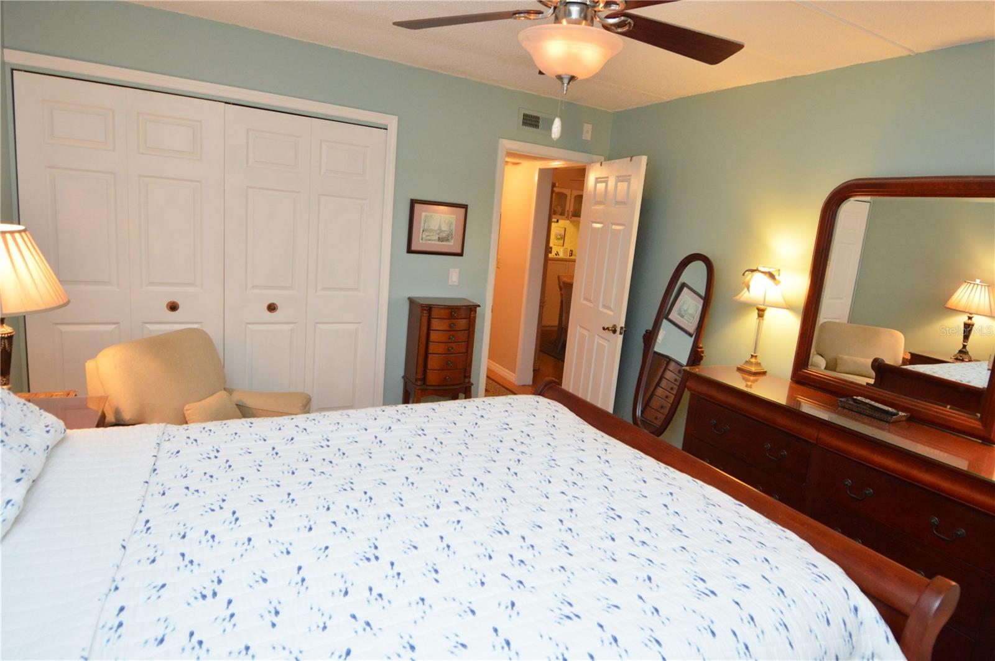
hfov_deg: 90.1
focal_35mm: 18
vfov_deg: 67.3
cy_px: 330
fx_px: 497
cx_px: 498
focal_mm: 12
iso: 900
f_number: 4
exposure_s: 1/60
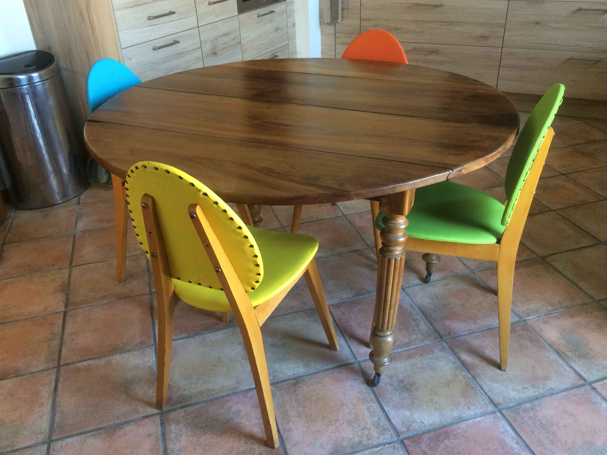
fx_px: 526
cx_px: 301
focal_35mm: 30
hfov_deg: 60.0
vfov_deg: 46.8
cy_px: 222
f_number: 2.2
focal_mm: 4.15
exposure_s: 1/33
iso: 160
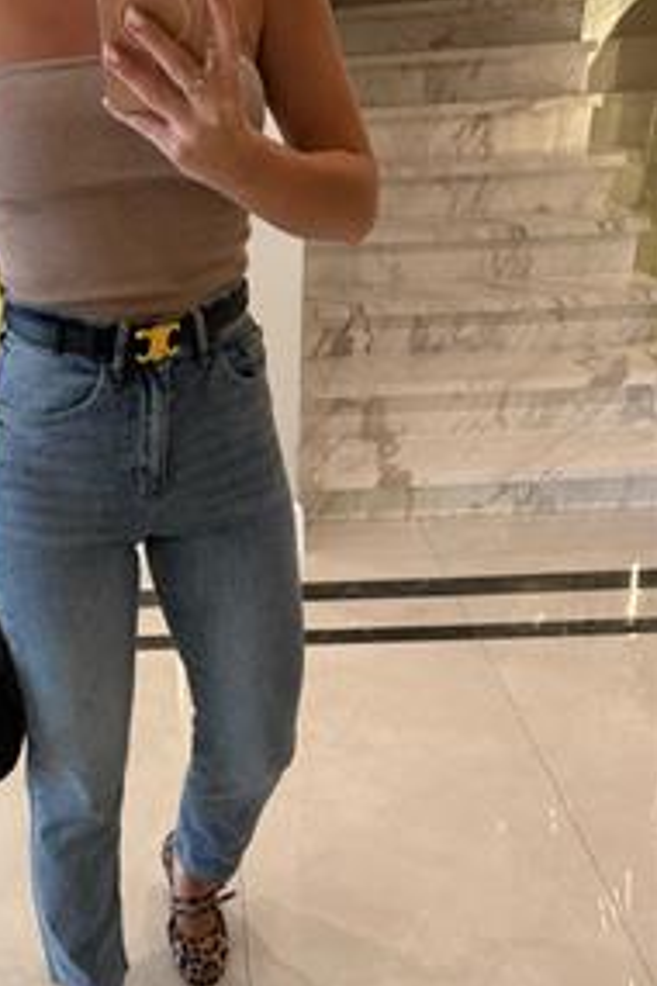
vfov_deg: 53.9
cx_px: 145
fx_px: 958
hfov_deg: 36.7
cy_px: 605
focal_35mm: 35
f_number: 1.78
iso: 200
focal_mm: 6.76
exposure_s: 1/121
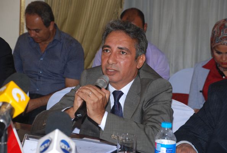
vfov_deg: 11.5
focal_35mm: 120
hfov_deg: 17.0
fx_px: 759
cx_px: 114
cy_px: 76
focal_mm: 80
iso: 250
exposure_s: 1/60
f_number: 5.6
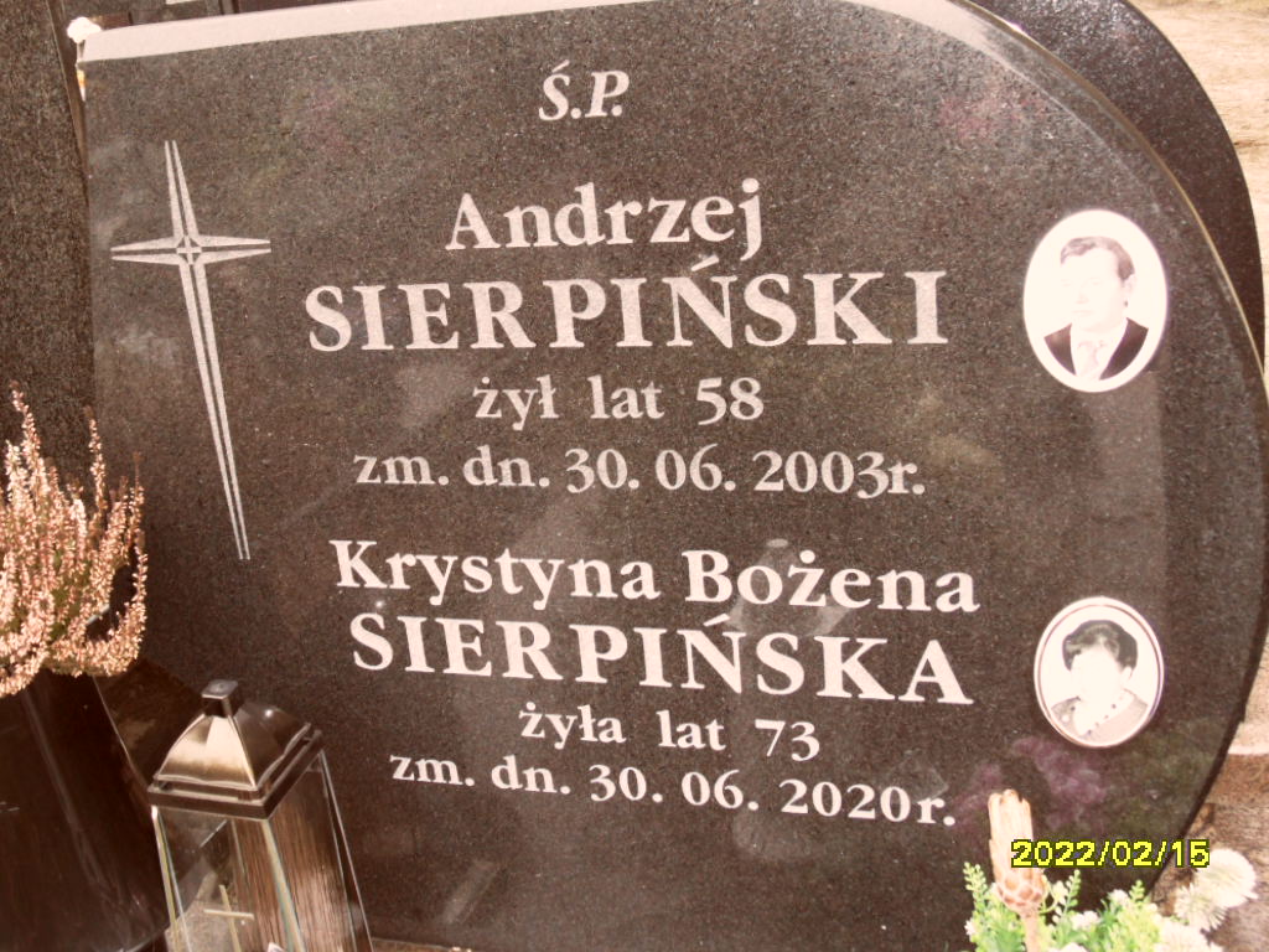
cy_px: 476
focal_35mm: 40
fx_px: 1466
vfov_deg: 36.0
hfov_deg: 46.8
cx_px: 634
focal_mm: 6.5
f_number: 3.6
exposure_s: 1/45
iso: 200
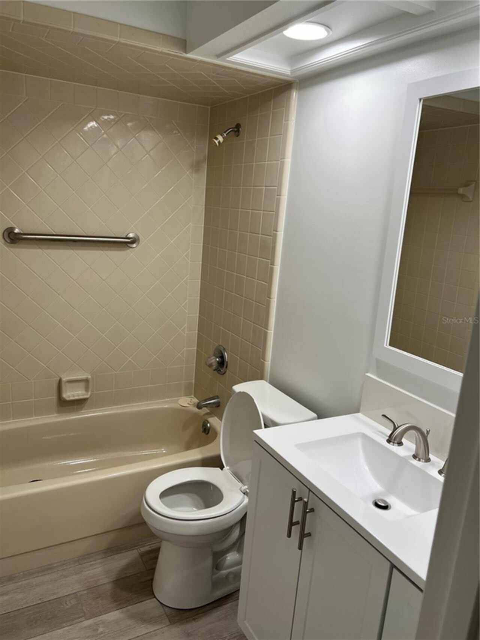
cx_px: 240
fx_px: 481
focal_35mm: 26
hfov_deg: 53.1
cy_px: 320
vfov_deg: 67.3
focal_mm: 5.7
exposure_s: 1/120
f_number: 1.5
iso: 40
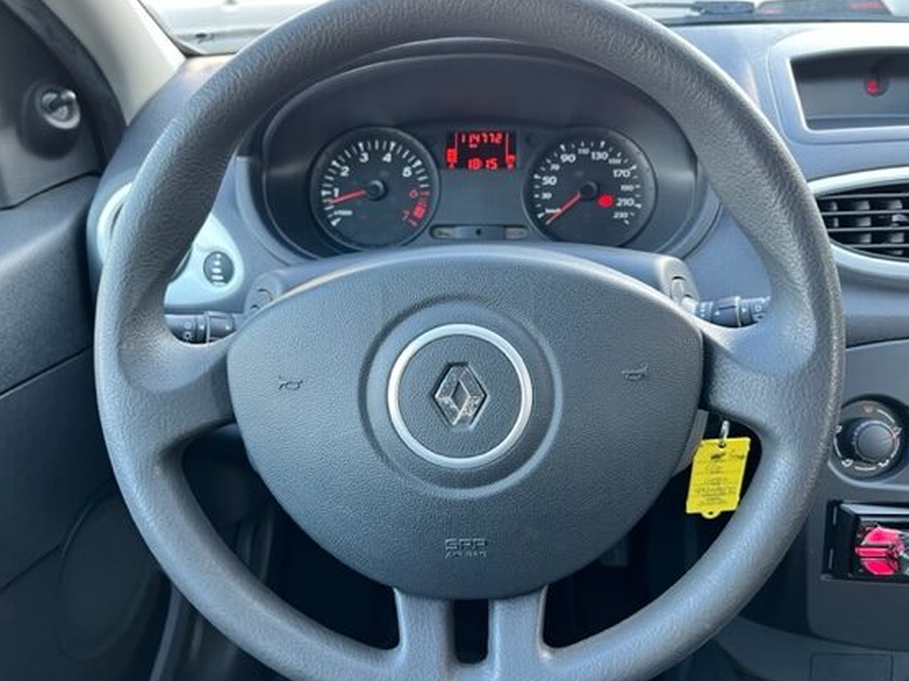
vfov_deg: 46.8
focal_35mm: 30
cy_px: 349
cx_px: 449
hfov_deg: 60.0
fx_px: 788
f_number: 1.5
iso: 125
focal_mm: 5.7
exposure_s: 1/85
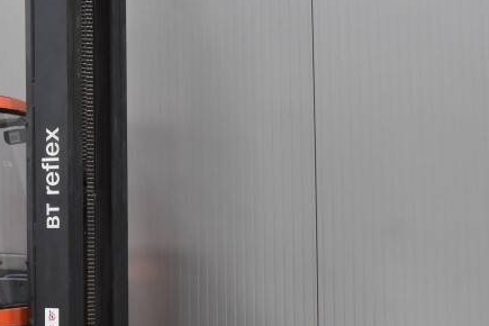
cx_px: 48
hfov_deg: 21.9
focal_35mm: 91
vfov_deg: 15.0
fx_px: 1236
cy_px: 194
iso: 1250
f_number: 5
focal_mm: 22
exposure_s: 1/40
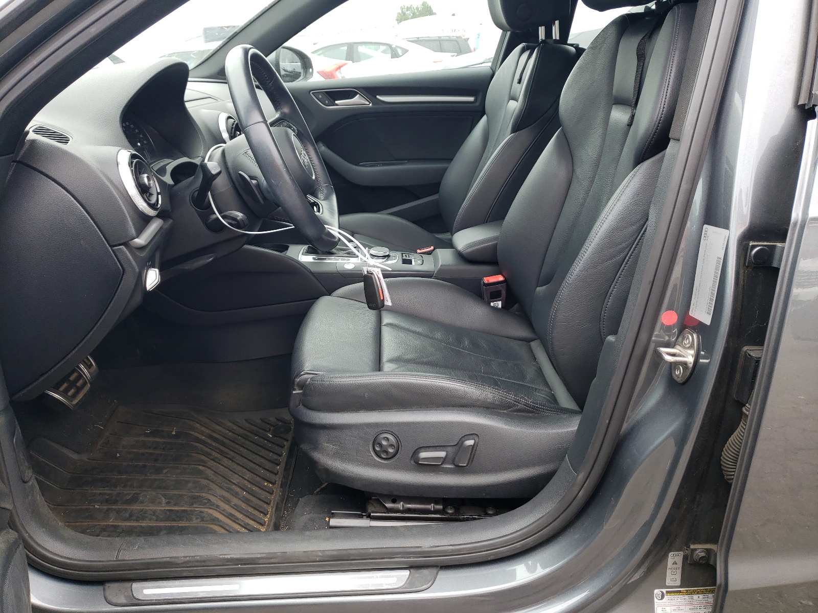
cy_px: 306
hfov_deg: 67.3
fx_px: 614
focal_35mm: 26
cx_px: 409
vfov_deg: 53.1
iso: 50
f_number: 1.5
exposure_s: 1/312
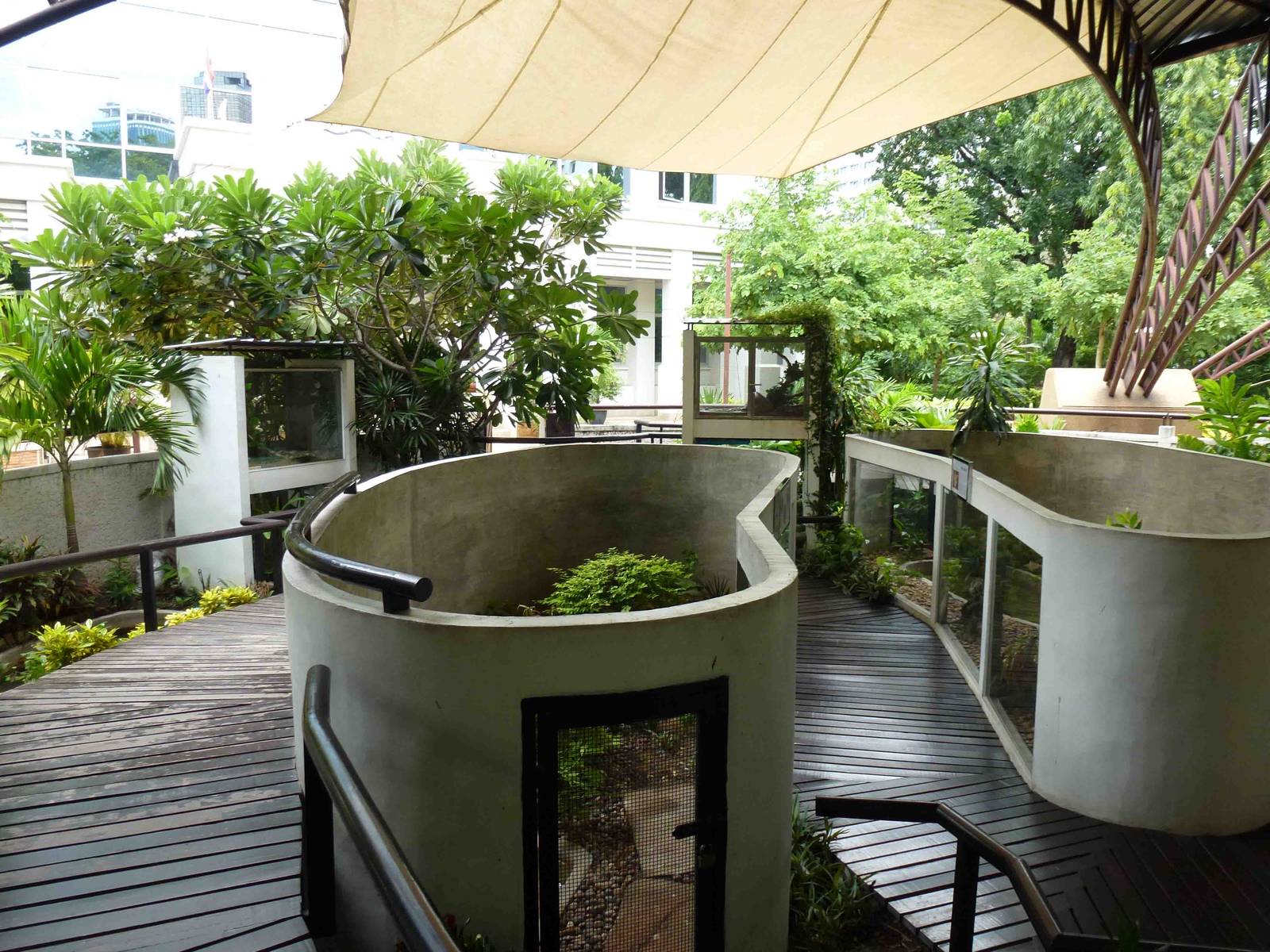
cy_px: 476
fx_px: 881
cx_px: 635
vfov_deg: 56.8
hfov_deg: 71.6
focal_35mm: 24
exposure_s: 1/100
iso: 100
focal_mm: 4.3
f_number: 3.3
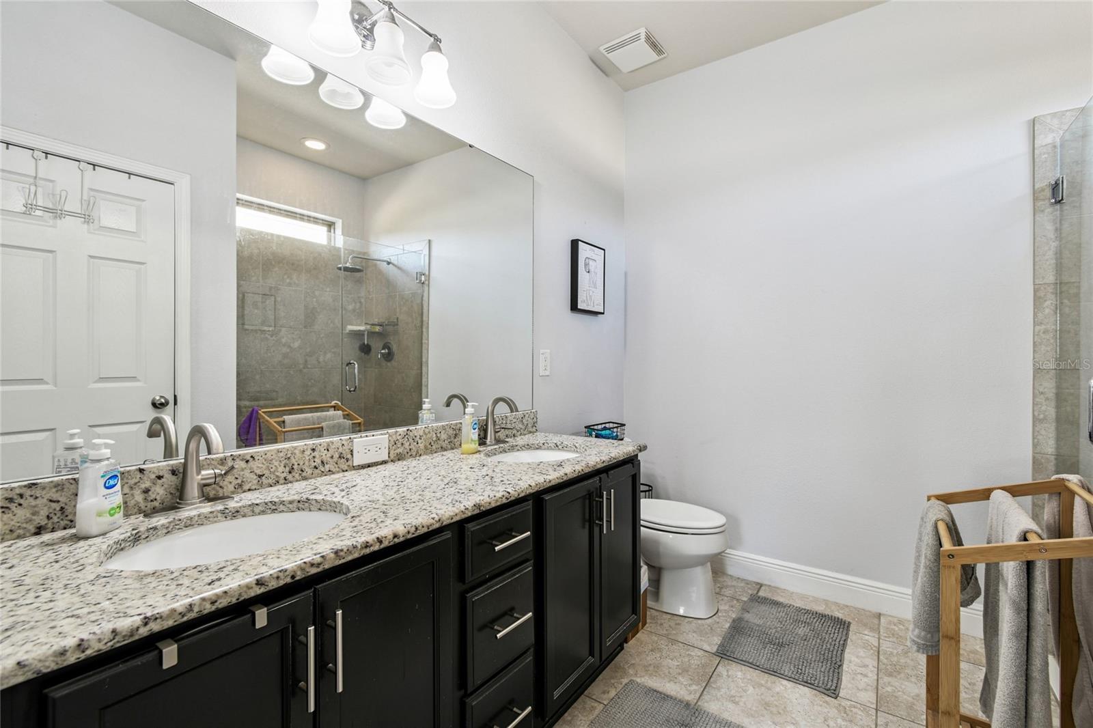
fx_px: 455
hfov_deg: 100.4
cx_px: 546
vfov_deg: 77.3
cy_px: 364
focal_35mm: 15
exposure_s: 1/6
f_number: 7.1
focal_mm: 10
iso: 100
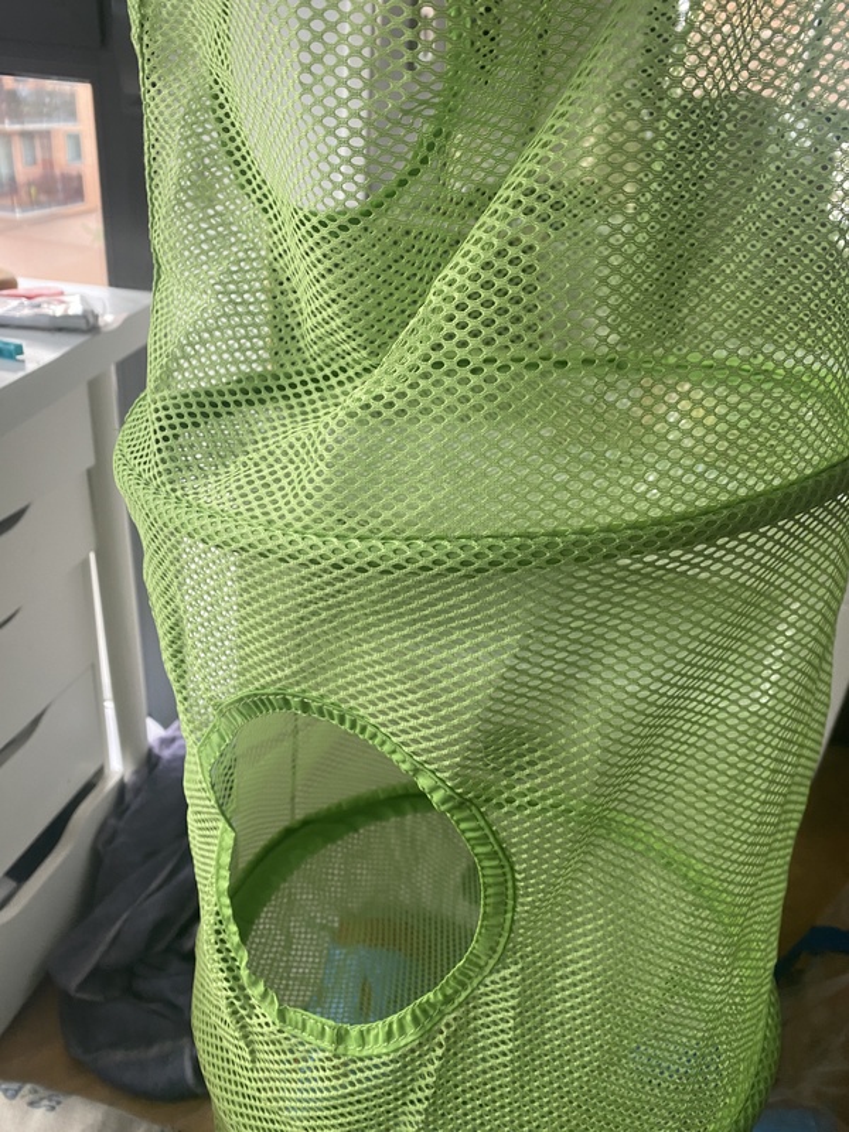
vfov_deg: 67.3
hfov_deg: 53.1
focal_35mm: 26
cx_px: 424
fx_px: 850
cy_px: 566
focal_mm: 4.25
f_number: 1.8
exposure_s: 1/84
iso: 125
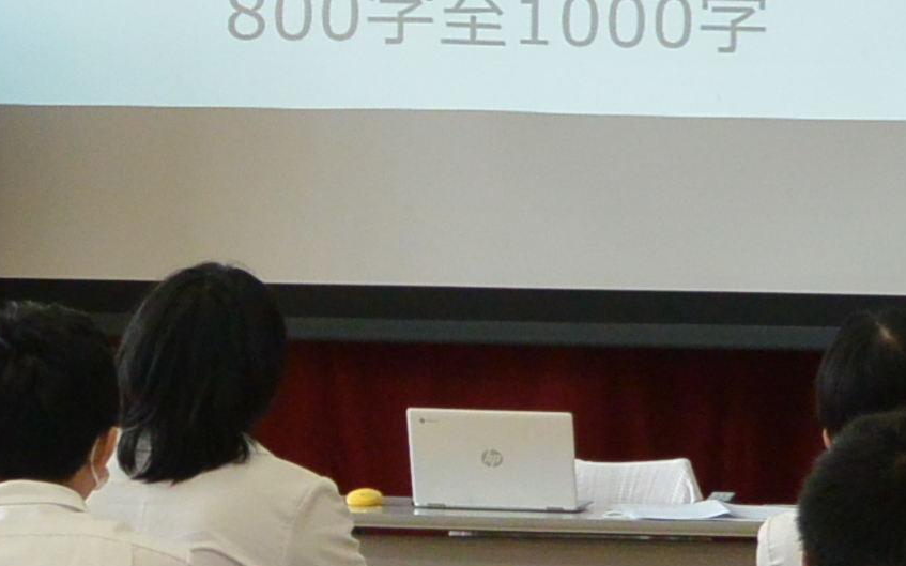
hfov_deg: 8.9
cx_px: 947
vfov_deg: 5.6
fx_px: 5752
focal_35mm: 233
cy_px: -34
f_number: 5
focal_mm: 21
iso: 640
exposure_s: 1/125
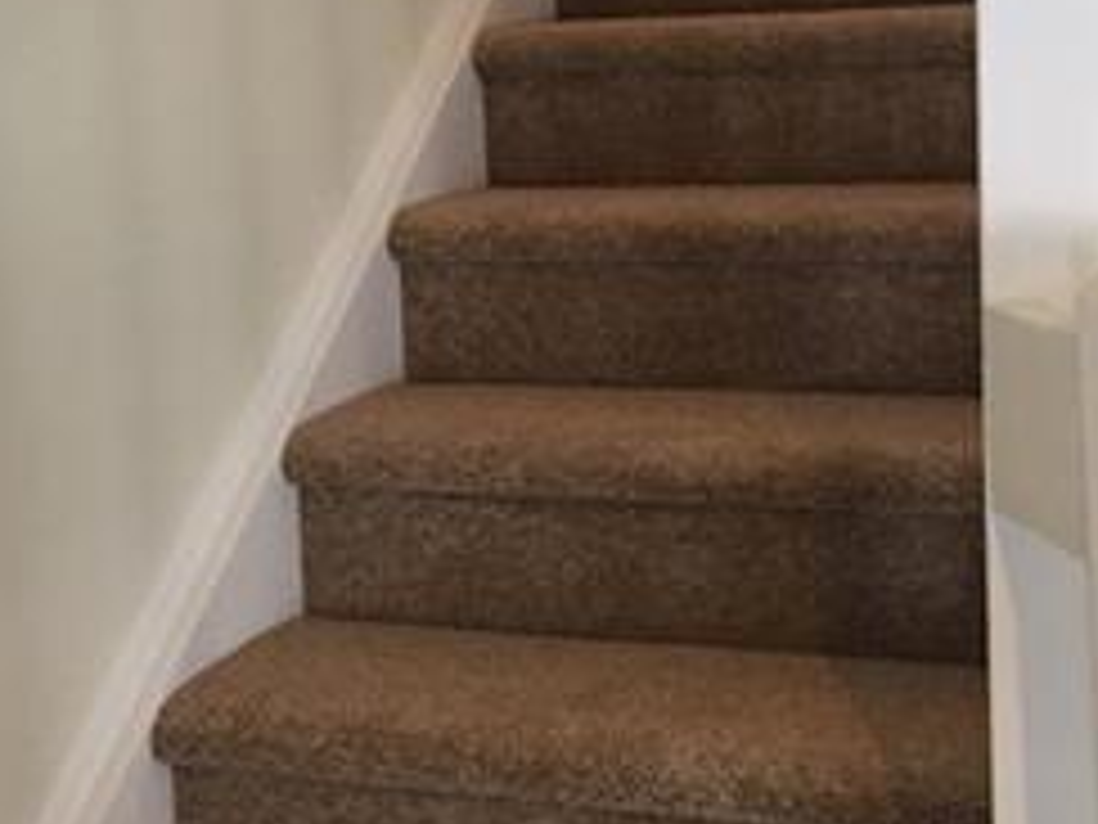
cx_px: 760
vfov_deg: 25.2
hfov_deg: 33.4
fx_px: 1808
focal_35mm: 57
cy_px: 153
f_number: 2.2
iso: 160
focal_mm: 4.15
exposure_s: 1/30
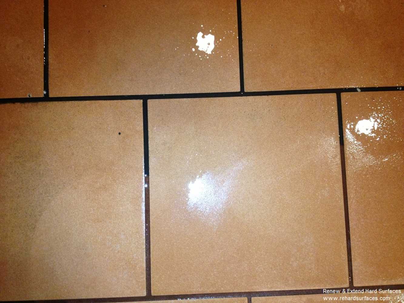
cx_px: 202
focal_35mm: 35
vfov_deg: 40.7
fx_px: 409
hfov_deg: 52.6
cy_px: 152
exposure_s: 1/20
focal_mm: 4.28
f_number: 2.4
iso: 160
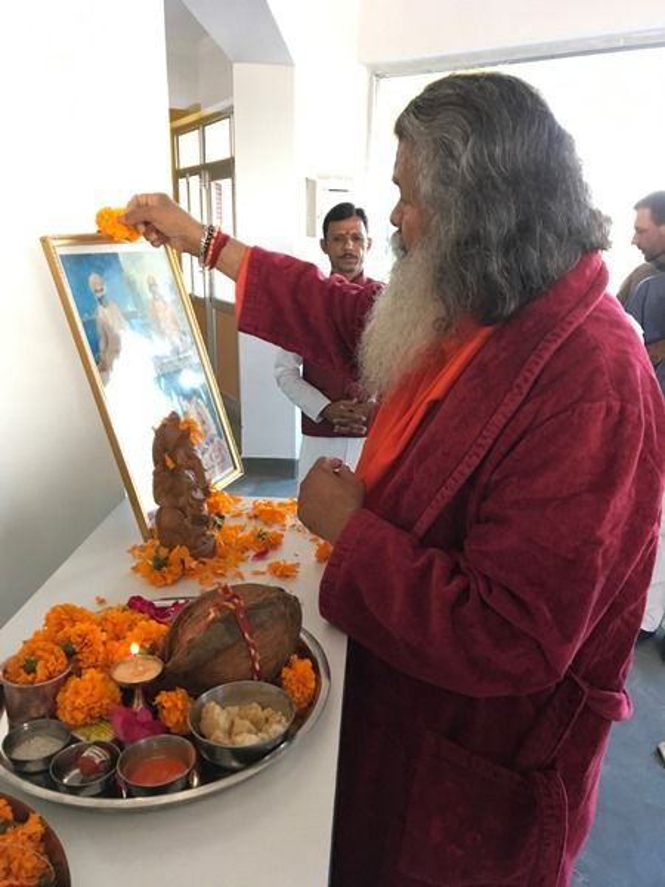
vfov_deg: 61.7
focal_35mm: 29
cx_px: 332
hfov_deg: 48.2
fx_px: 743
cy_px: 444
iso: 125
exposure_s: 1/33
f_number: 2.2
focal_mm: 4.15
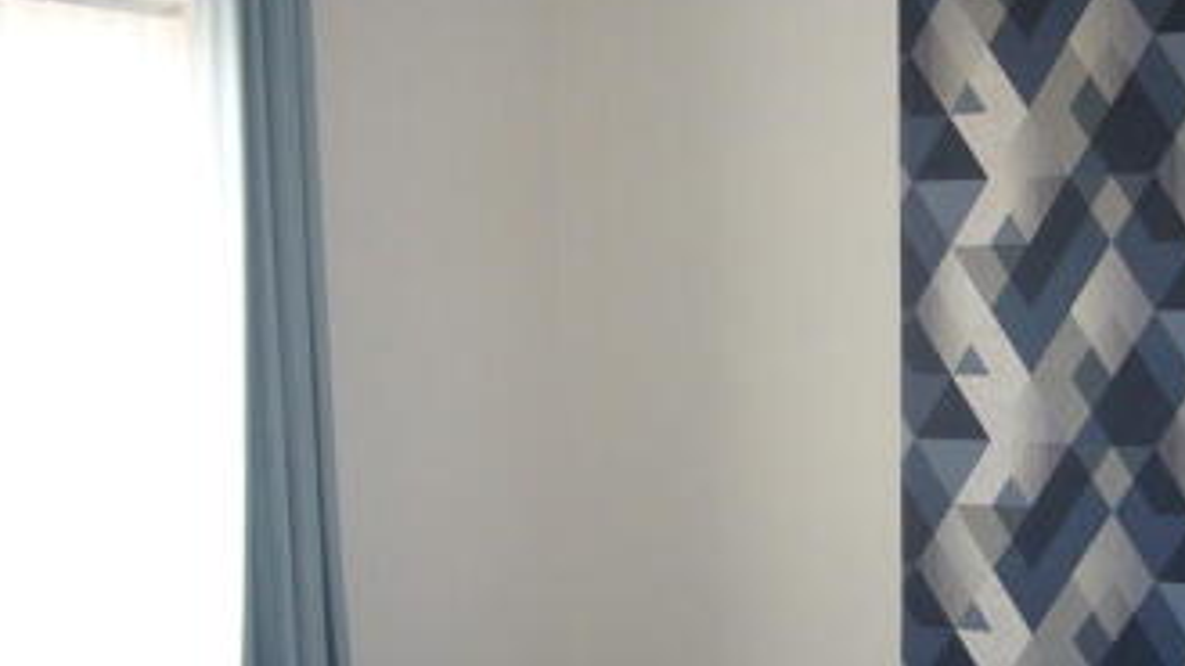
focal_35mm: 54
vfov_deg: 22.2
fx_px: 1697
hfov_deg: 37.5
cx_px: 895
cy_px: 419
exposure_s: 1/30
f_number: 2.8
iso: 100
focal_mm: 4.6
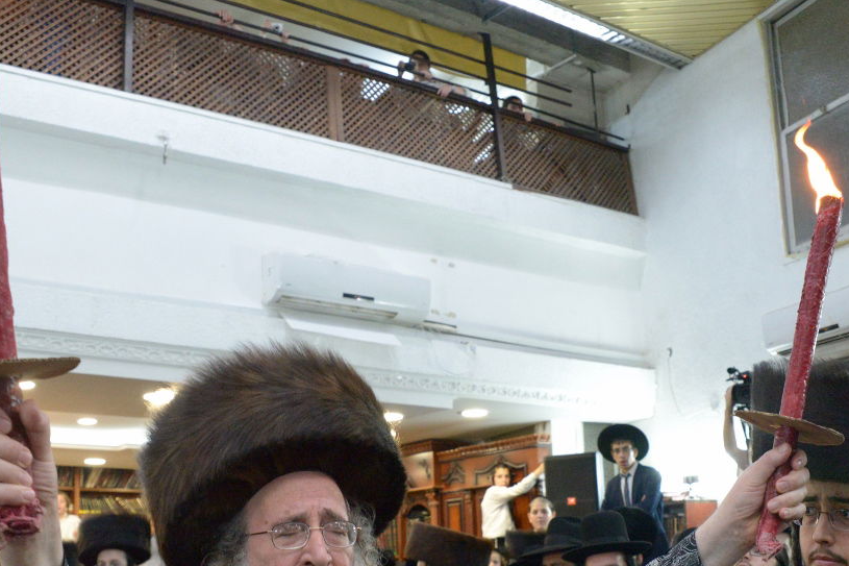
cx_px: 427
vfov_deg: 30.1
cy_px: 402
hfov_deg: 44.5
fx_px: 1037
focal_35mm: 44
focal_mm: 28
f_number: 6.3
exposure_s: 1/160
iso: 6400
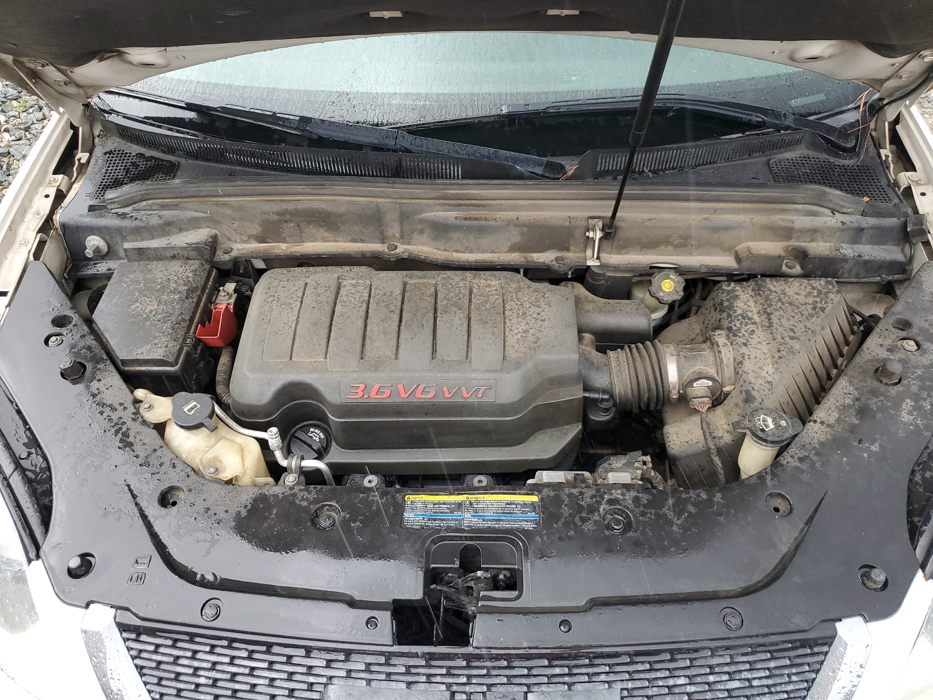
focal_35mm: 26
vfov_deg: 53.1
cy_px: 350
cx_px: 466
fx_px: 701
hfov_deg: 67.3
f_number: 1.5
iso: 84
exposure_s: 1/120
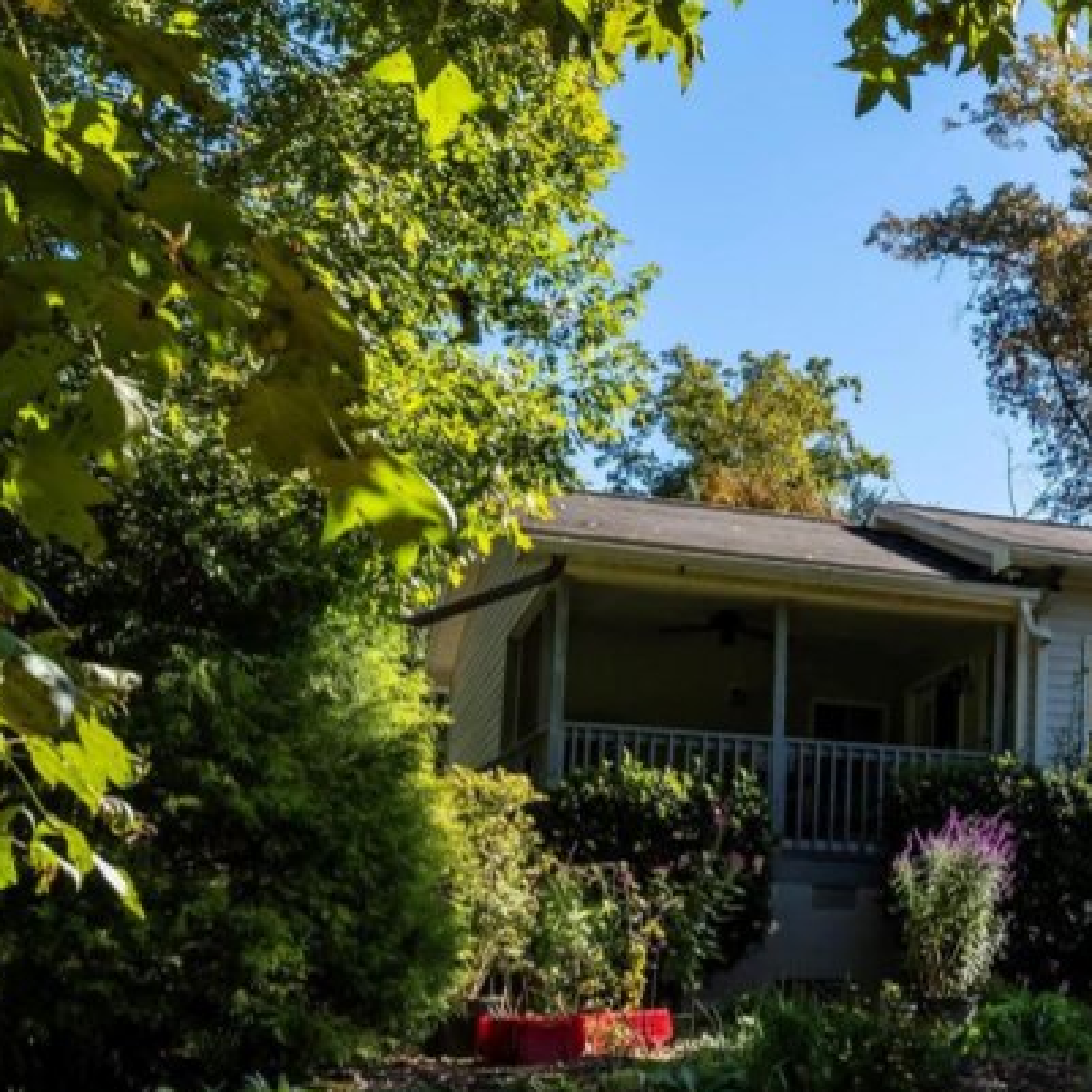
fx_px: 2177
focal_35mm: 61
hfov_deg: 26.1
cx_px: 1182
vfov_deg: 27.9
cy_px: 784
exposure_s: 1/320
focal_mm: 24
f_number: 11
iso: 640
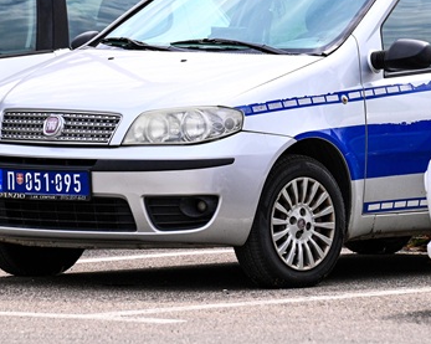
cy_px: 34
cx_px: 338
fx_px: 5519
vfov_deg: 3.6
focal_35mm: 433
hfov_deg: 4.5
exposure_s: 1/2500
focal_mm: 200
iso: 640
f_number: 4.5
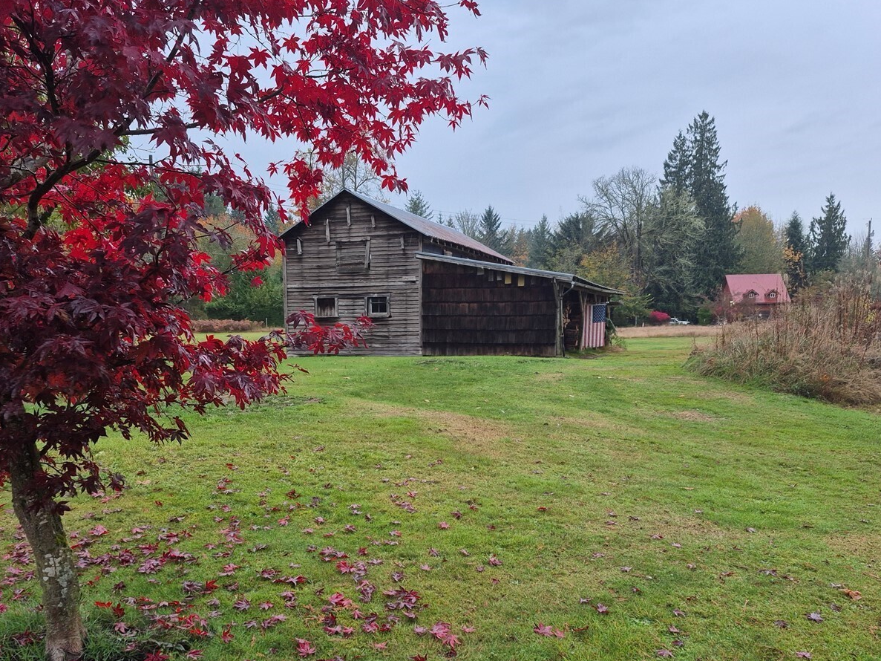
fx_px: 789
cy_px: 414
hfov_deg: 58.3
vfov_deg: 45.1
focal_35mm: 31
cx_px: 422
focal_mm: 5.4
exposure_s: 1/180
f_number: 1.8
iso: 64
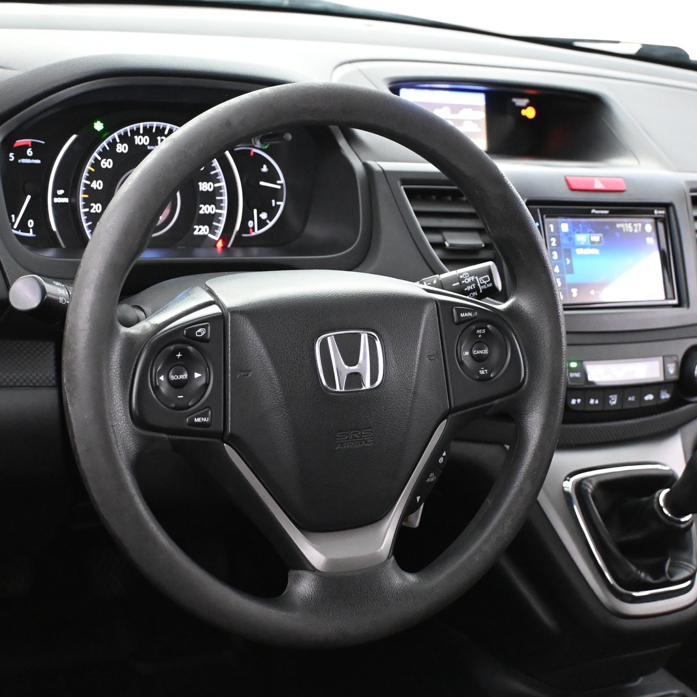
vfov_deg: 32.0
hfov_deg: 32.0
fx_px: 1215
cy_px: 351
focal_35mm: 53
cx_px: 318
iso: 6400
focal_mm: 27.5
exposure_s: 1/40
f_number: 4.5
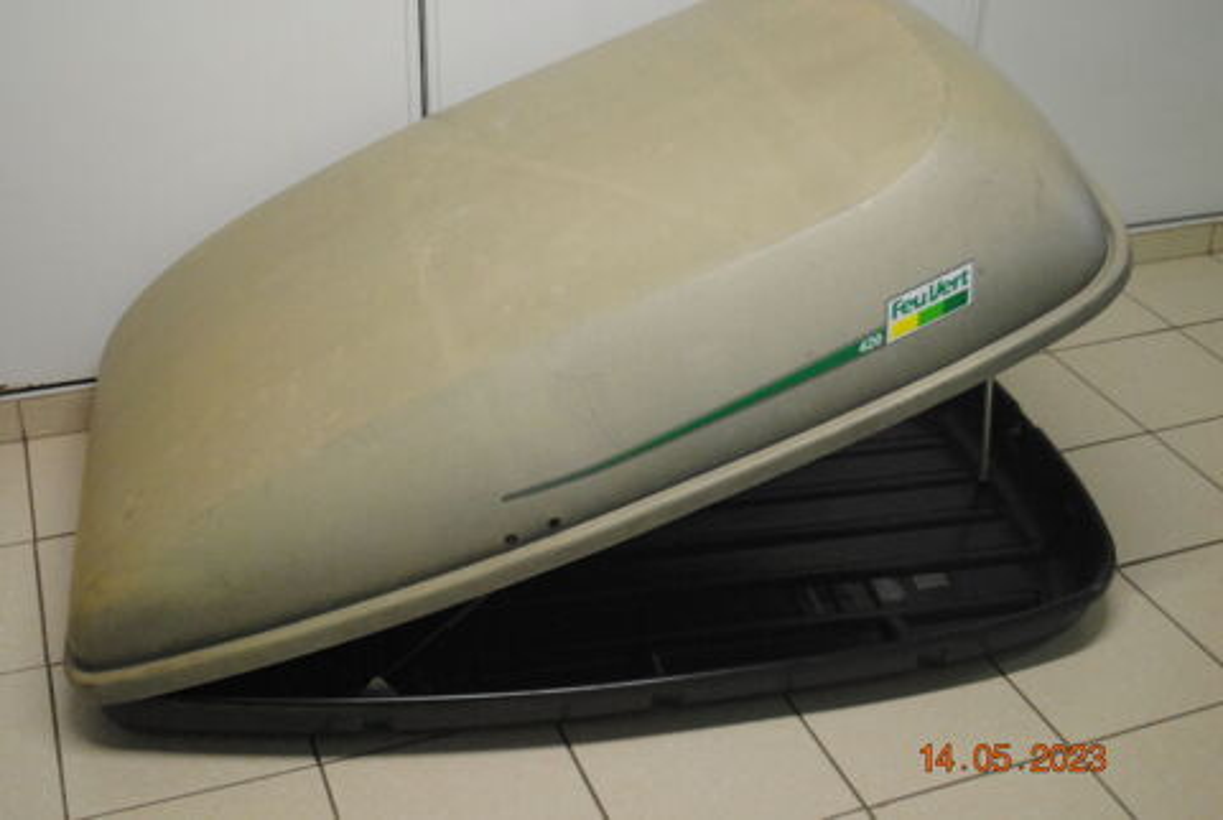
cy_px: 410
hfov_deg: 44.9
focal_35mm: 44
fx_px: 1481
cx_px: 612
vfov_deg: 31.0
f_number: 4.5
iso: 1100
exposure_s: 1/30
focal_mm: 29
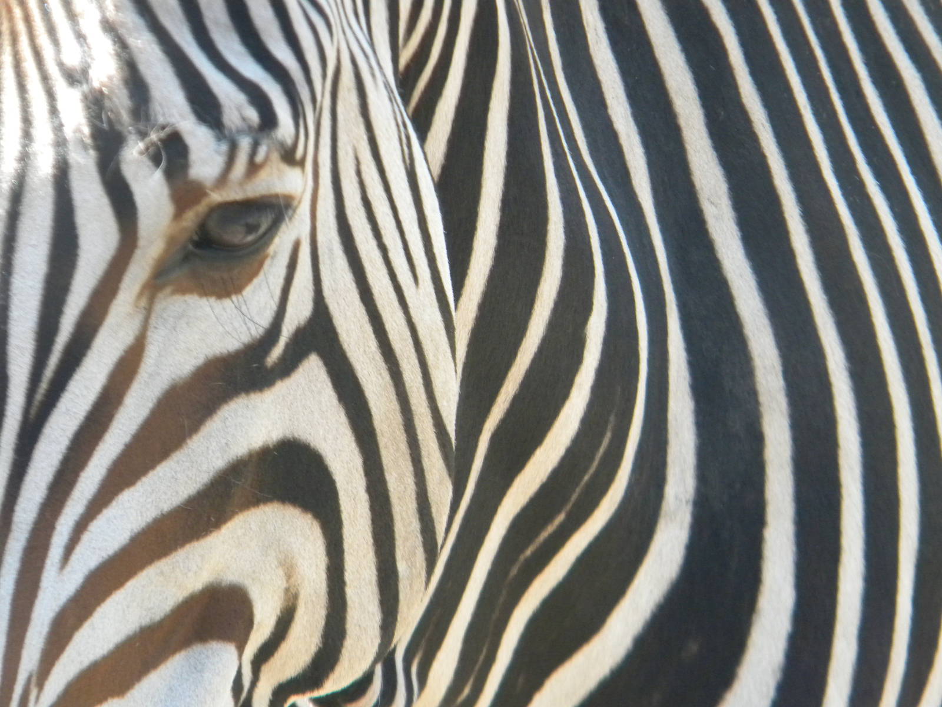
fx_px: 7565
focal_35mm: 278
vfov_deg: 5.3
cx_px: 471
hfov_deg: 7.1
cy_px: 354
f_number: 5.4
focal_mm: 50.4
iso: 400
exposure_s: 1/286
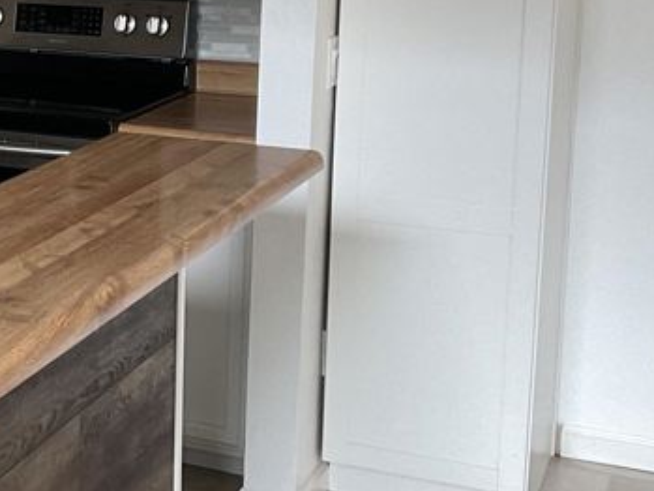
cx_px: -199
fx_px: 1606
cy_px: 73
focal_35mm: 85
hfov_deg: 20.9
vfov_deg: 17.2
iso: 64
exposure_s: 1/60
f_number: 1.8
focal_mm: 3
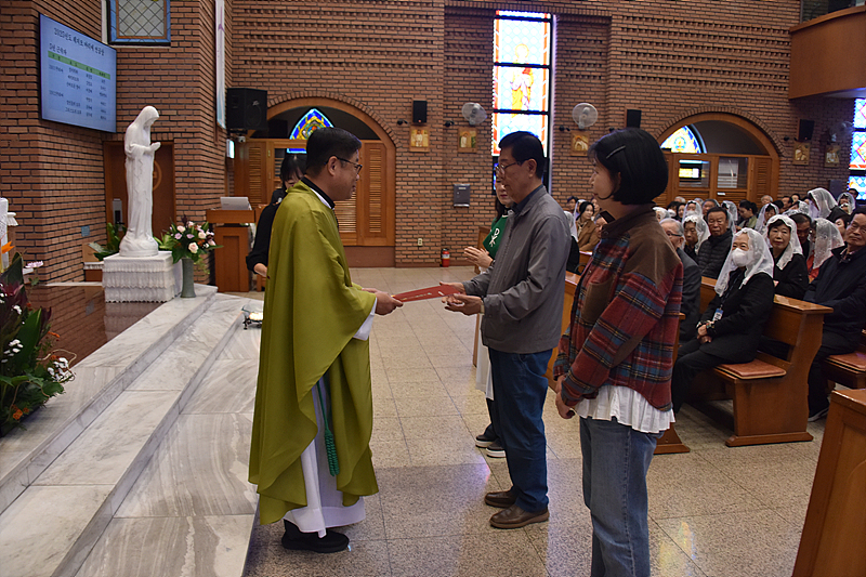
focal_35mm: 28
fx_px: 673
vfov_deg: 46.4
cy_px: 288
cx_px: 433
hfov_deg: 65.5
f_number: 4.5
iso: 1800
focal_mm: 28
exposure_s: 1/125
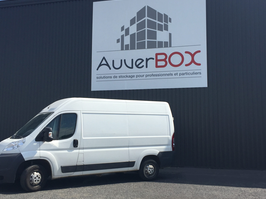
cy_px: 99
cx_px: 134
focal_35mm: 40
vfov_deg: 36.0
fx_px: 307
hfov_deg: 46.8
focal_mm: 4.15
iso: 32
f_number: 2.2
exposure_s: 1/1647
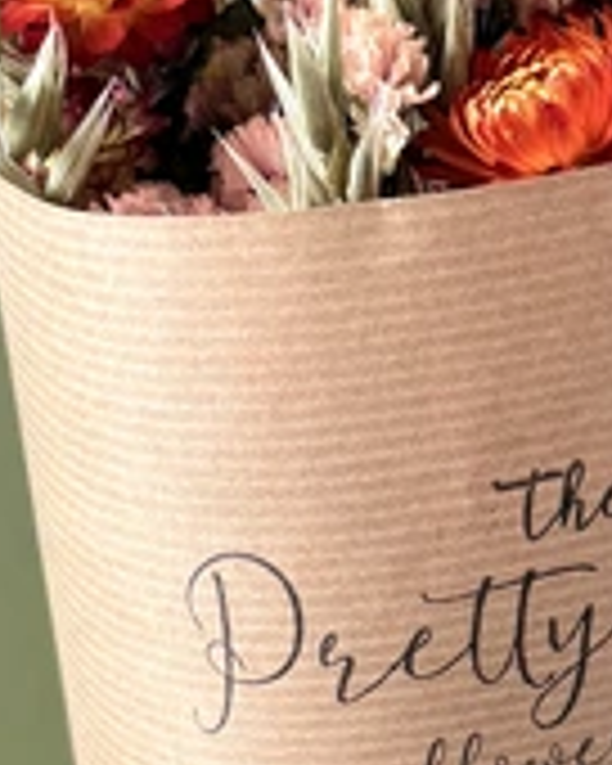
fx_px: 2740
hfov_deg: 12.7
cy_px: 562
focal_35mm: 121
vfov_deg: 15.8
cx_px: 432
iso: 200
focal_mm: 6.76
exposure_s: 1/77
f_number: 1.78
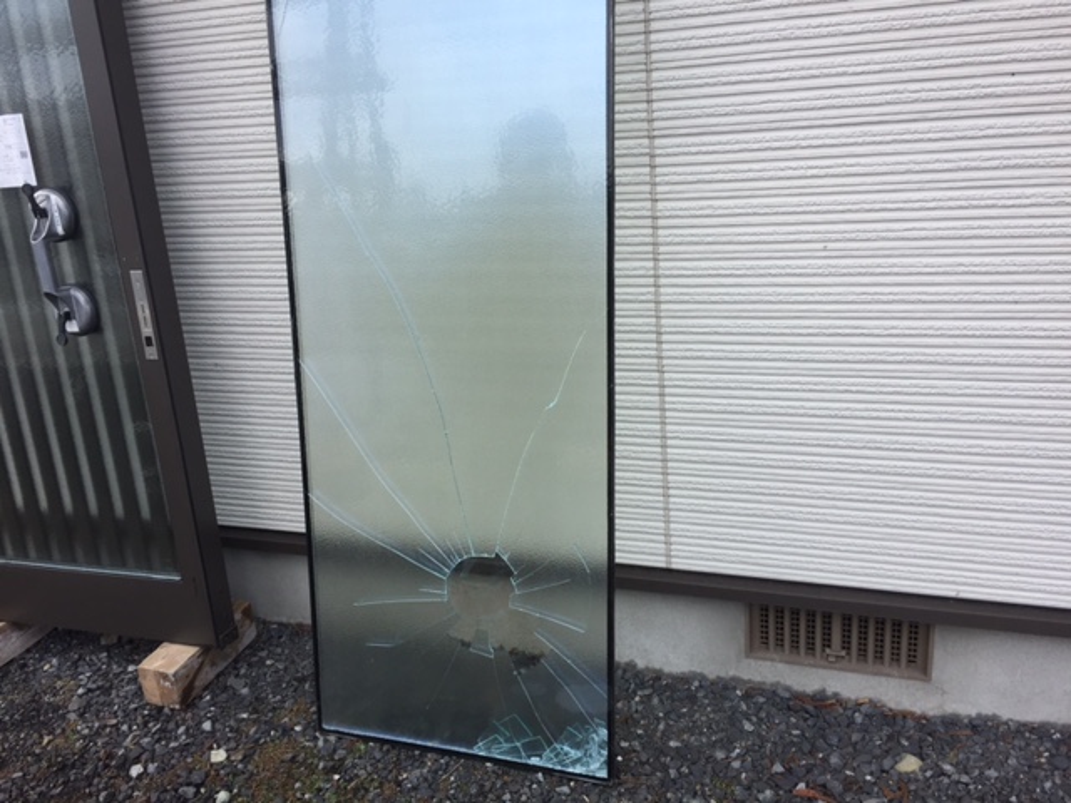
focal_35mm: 29
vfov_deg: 48.2
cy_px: 402
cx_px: 536
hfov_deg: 61.7
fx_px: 897
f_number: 2.2
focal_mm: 4.15
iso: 32
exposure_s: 1/670
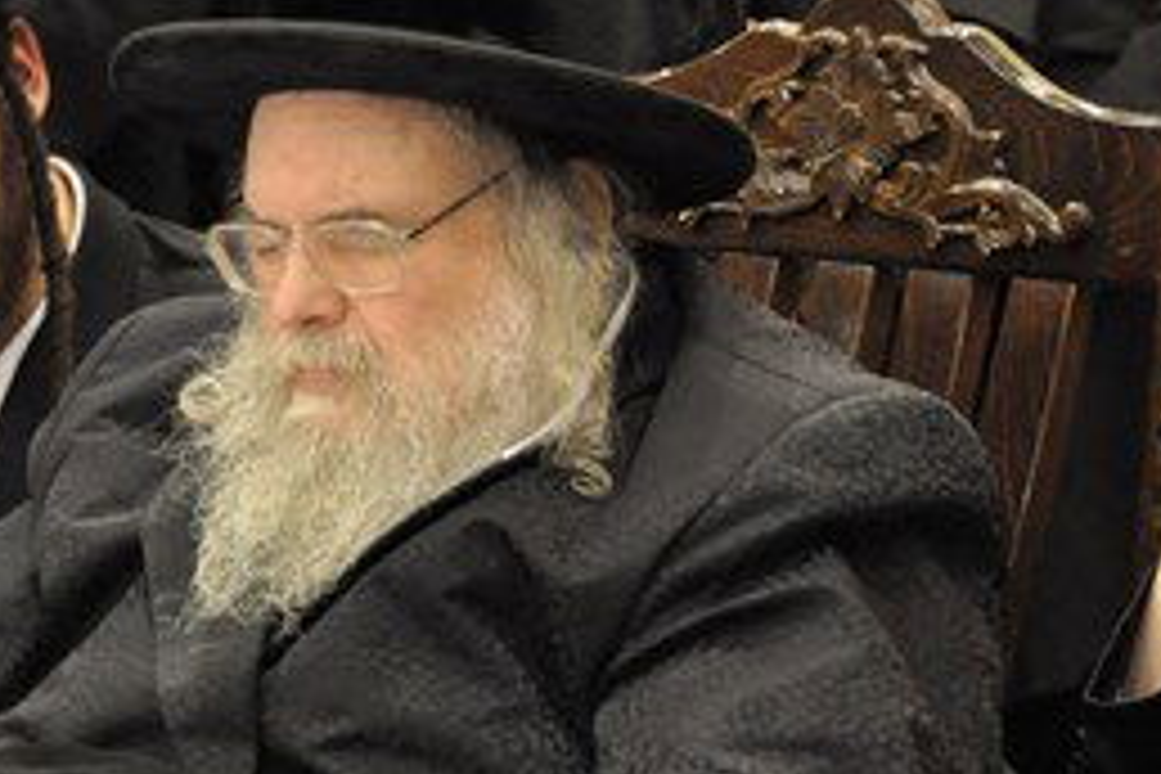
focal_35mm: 455
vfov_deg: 3.0
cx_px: 108
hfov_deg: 4.5
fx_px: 14673
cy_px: 245
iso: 2500
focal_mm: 112
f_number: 5.6
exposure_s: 1/60
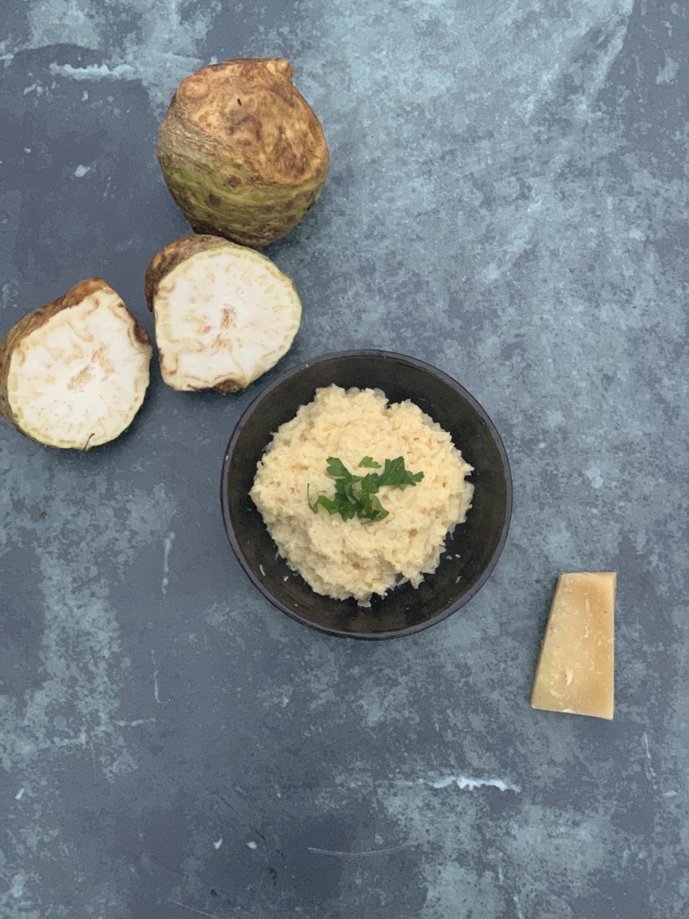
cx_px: 344
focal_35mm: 52
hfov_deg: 28.0
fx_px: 1380
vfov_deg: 36.8
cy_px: 460
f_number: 2.4
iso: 400
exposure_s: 1/60
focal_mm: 6
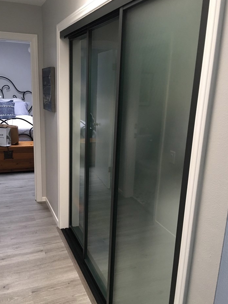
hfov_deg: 44.2
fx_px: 281
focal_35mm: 32
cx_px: 107
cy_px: 158
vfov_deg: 56.8
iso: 64
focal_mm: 4.15
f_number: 2.2
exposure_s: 1/15
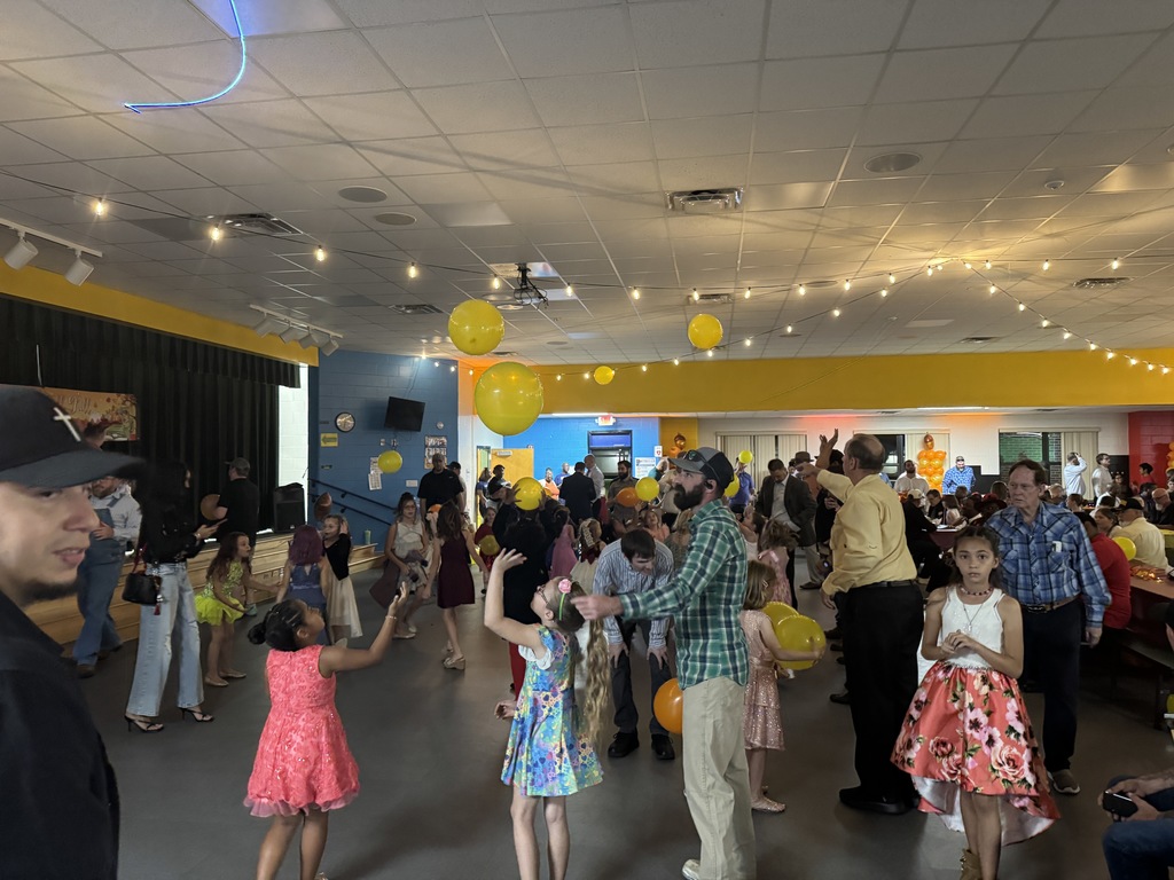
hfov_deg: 71.6
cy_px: 440
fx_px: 814
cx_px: 587
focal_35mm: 24
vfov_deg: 56.8
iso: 800
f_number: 1.78
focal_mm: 6.76
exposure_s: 1/40
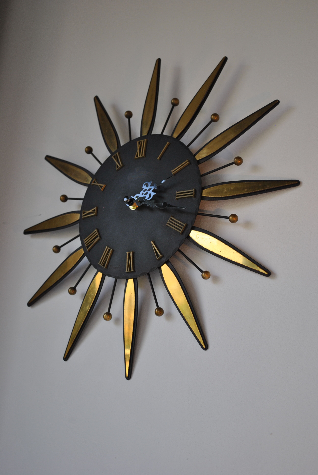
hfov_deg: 19.8
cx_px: 159
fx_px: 912
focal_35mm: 69
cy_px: 238
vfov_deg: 29.2
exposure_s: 1/60
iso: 200
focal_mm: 46
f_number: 5.3
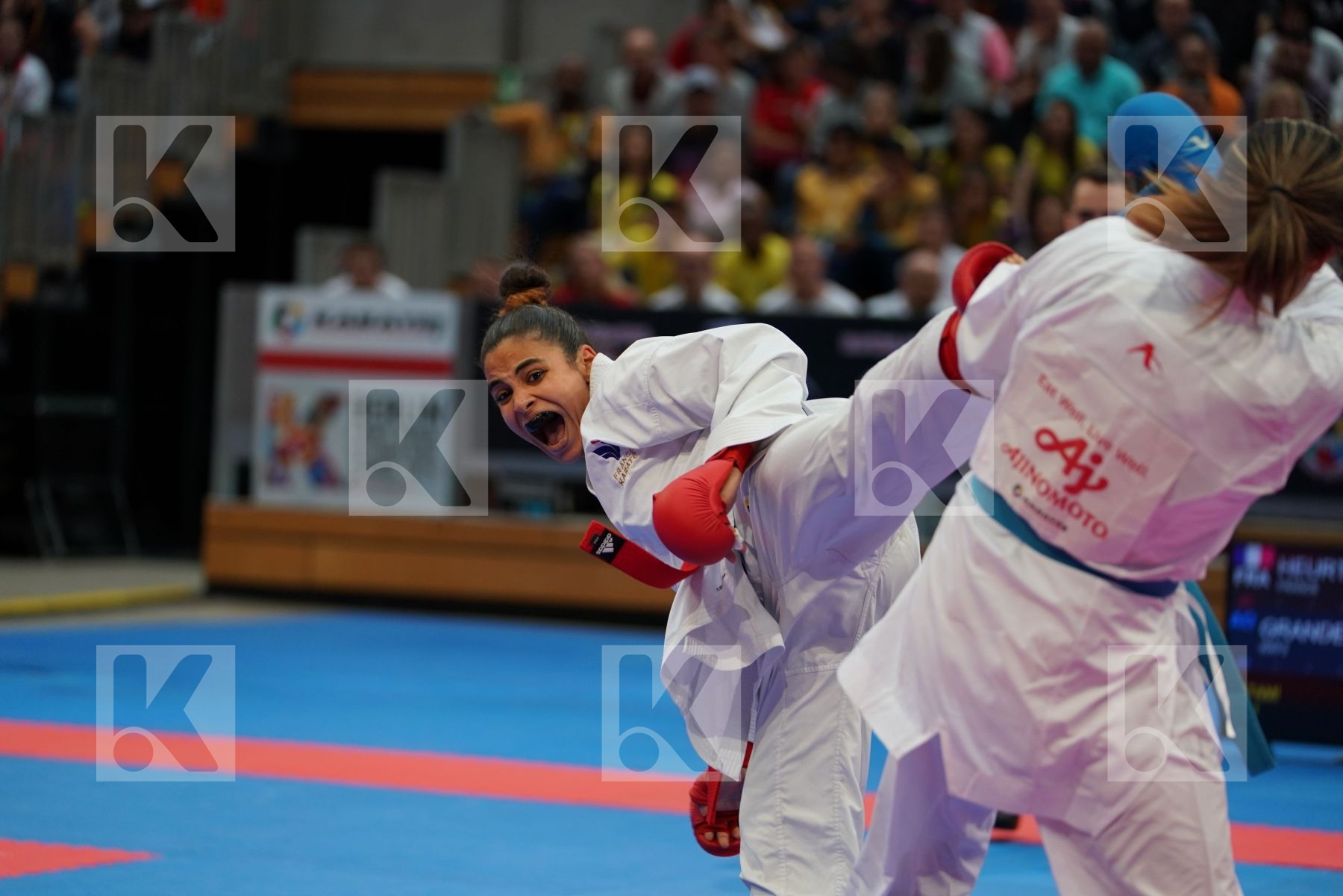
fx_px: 4737
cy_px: 448
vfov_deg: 10.8
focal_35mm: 127
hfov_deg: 16.1
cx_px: 672
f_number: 2.8
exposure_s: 1/1000
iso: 1250
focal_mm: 127
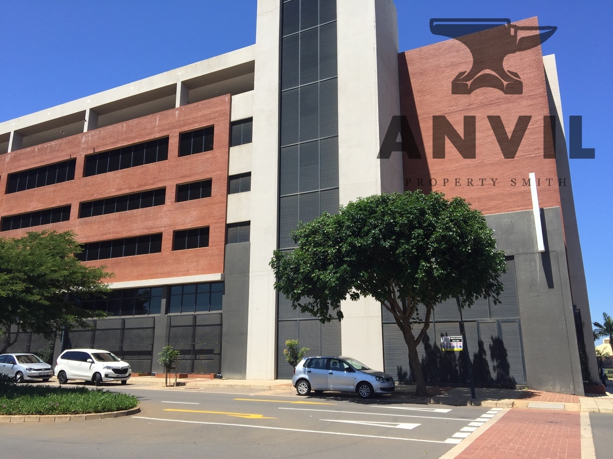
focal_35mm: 29
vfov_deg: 48.2
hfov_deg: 61.7
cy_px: 230
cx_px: 306
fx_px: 514
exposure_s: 1/1883
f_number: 2.2
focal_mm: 4.15
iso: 32
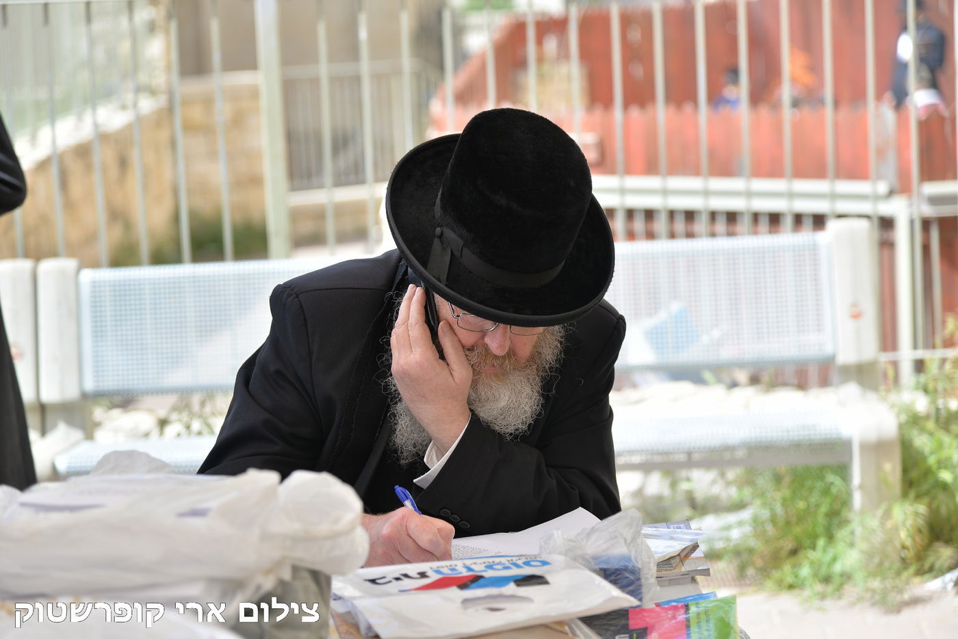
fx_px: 2928
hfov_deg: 18.6
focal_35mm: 110
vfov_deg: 12.5
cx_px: 479
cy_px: 320
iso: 100
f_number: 4.5
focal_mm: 110
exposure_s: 1/320
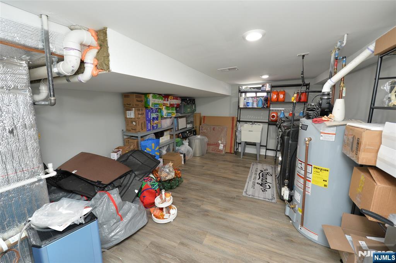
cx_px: 198
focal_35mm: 14
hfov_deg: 104.3
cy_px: 132
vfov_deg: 81.1
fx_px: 154
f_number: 5
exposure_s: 1/250
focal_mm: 14
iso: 2000
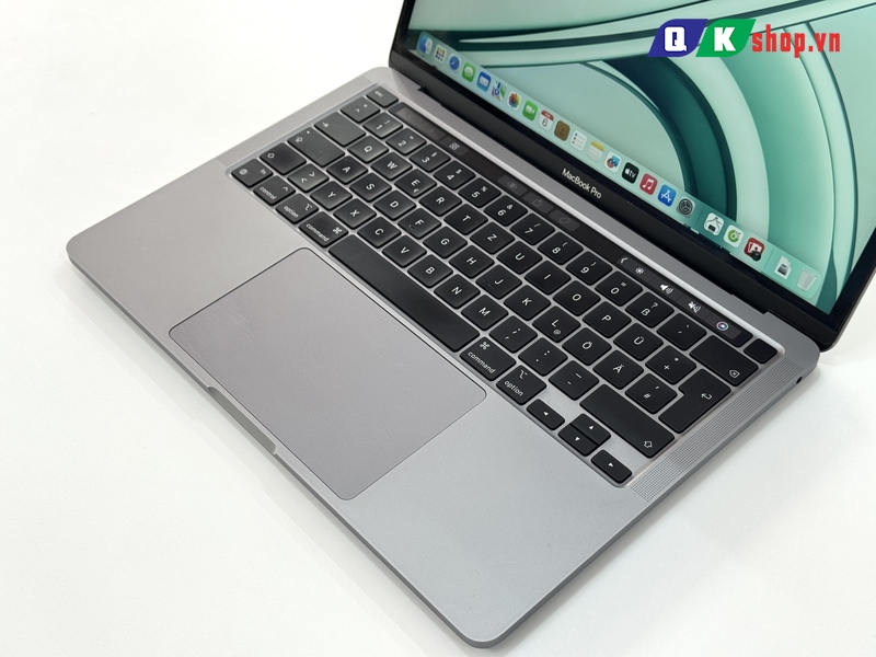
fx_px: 1215
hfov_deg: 39.7
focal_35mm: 48
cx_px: 438
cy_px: 328
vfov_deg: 30.3
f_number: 1.78
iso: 80
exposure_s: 1/172
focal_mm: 6.76
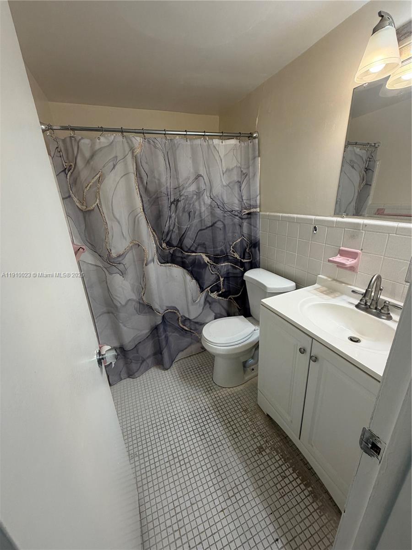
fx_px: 222
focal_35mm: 14
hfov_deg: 85.7
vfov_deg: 102.1
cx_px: 206
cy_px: 275
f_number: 2.2
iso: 125
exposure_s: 1/120
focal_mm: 2.22
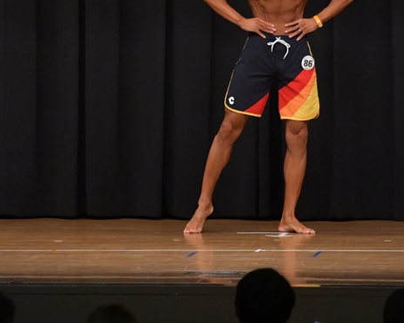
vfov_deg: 4.6
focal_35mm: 338
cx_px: 205
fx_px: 4039
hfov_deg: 5.7
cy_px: 108
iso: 6400
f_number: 5.6
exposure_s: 1/400
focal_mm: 145
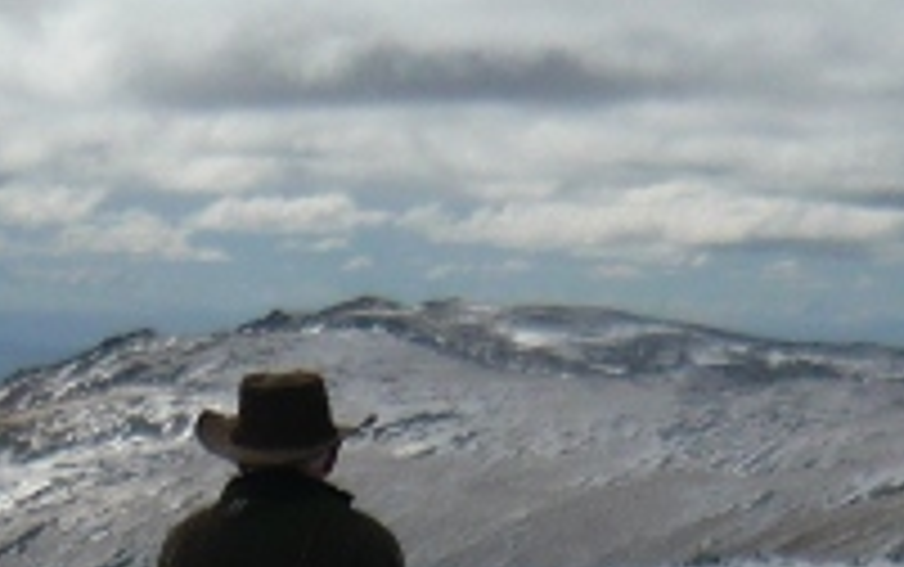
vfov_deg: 6.9
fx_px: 4290
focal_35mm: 174
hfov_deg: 12.0
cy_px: 1665
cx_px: 562
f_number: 8
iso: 100
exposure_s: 1/800
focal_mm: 5.5
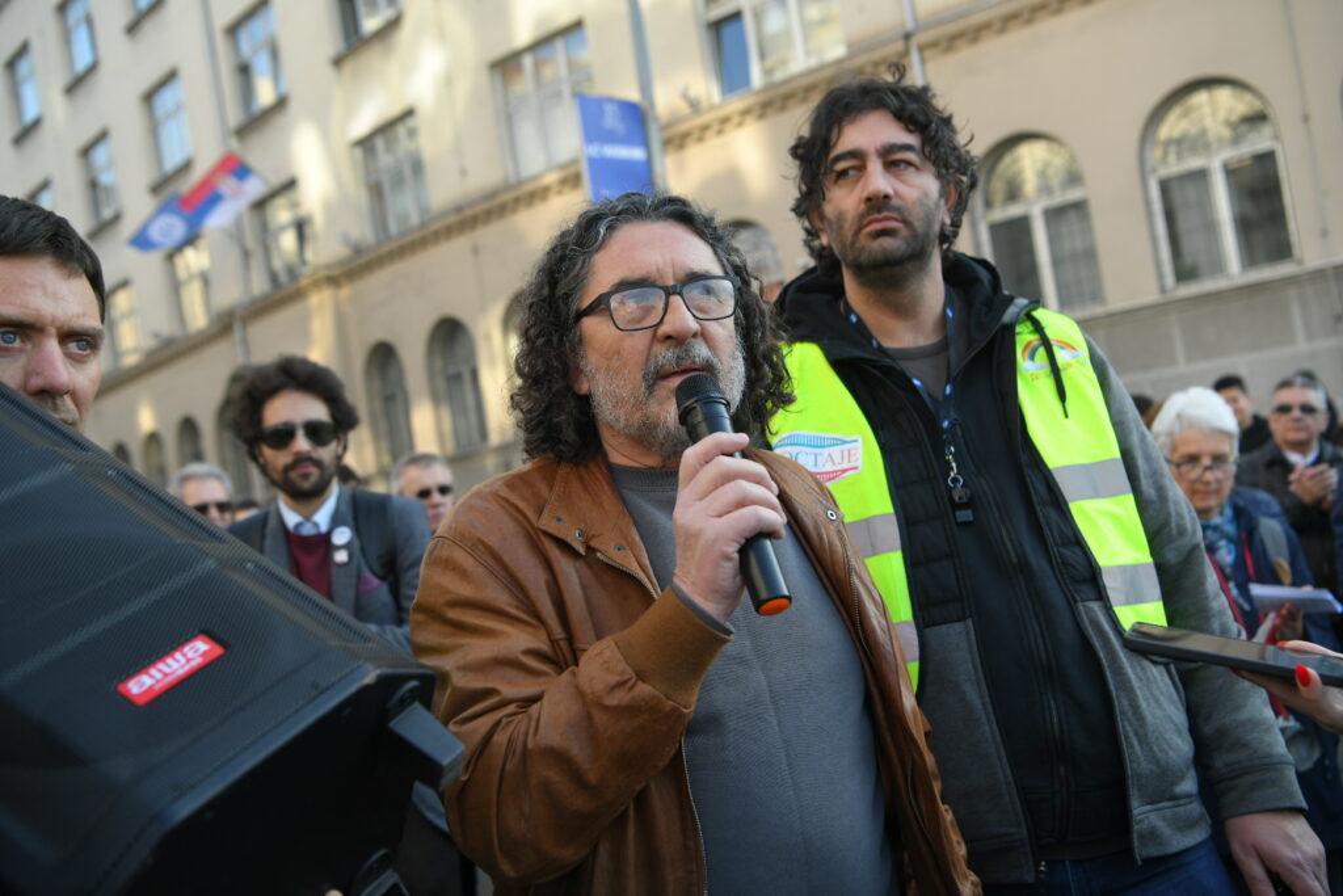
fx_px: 1418
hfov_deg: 50.7
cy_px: 448
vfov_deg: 35.1
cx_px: 672
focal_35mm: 38
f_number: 4
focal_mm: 38
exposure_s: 1/400
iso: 200
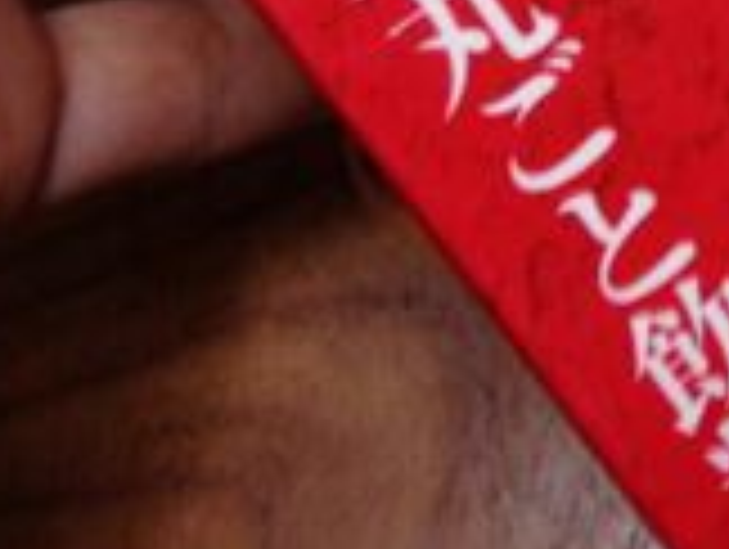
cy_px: -369
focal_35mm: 122
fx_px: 2573
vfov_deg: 11.5
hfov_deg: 14.3
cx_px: 1287
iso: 50
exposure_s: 1/20
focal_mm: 4.12
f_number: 2.4
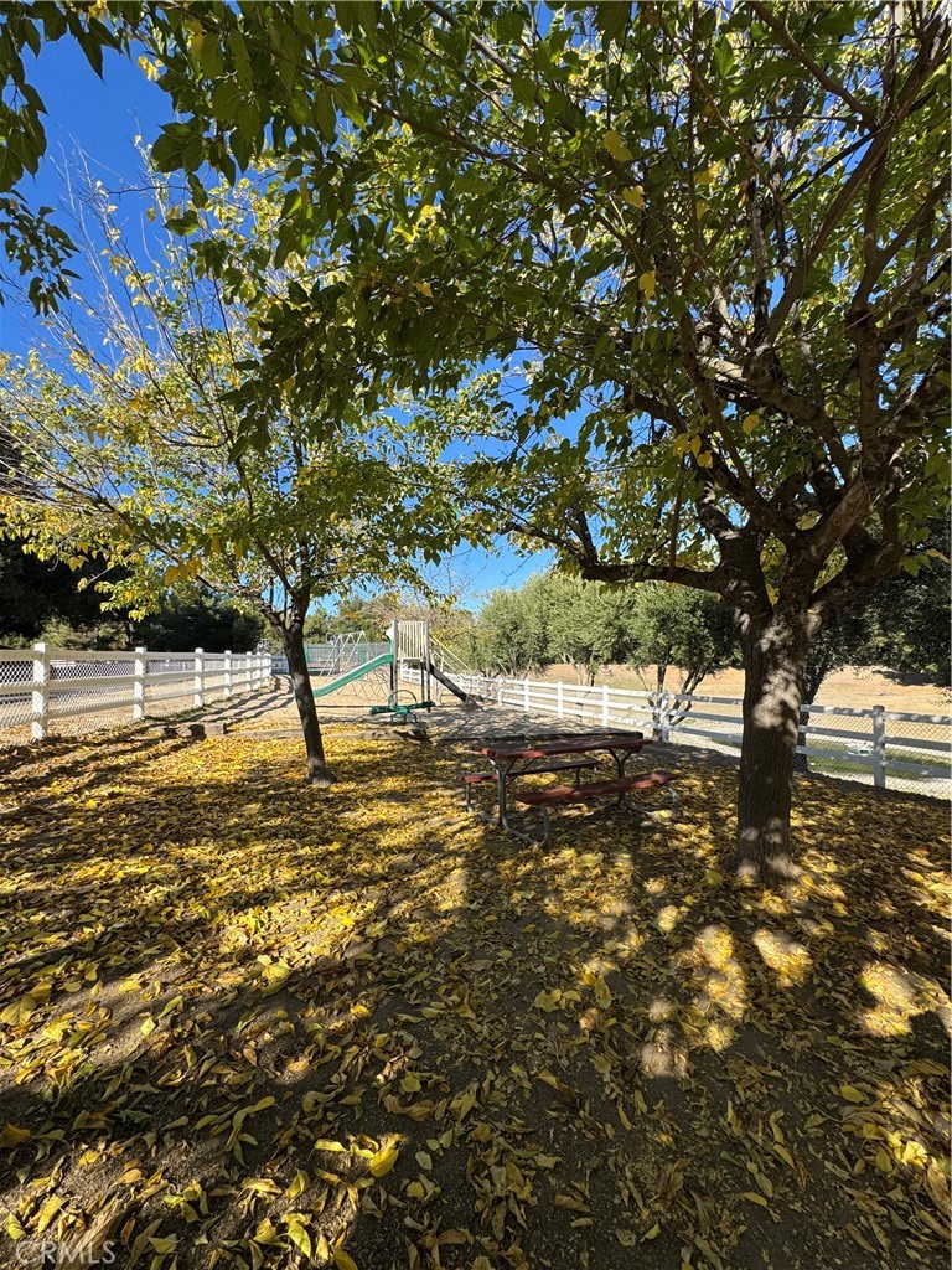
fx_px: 513
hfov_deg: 85.7
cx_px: 476
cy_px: 635
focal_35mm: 14
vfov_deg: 102.1
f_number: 2.2
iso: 50
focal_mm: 2.22
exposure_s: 1/993
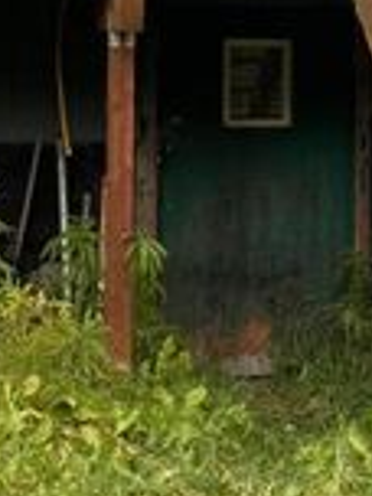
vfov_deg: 18.2
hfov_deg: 14.1
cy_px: -18
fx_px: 1505
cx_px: 251
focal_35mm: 105
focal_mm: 6.76
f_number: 1.78
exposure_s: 1/888
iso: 80
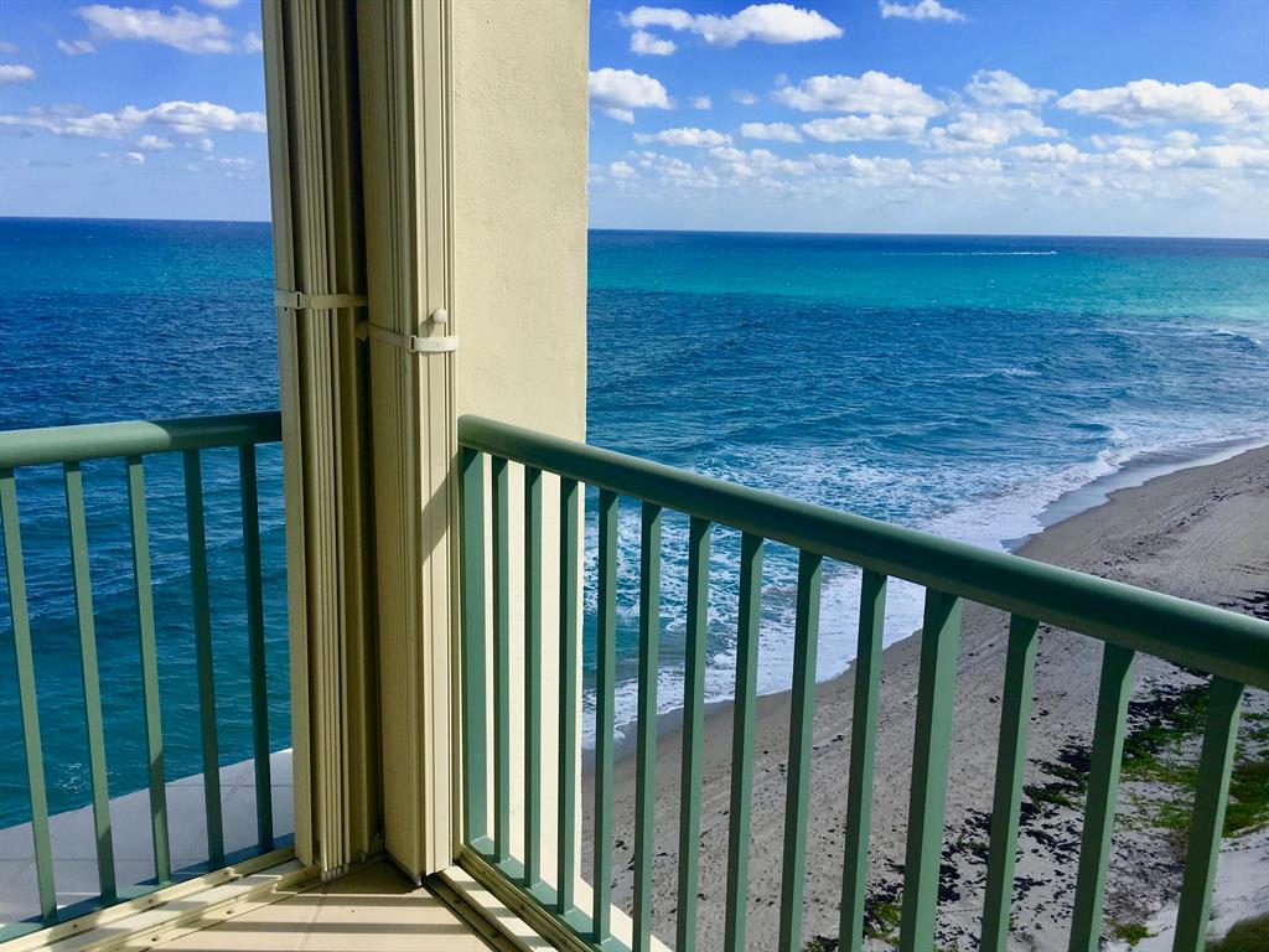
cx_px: 634
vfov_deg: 48.2
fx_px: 1063
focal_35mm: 29
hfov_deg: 61.7
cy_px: 476
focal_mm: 4.15
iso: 25
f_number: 2.2
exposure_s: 1/1637
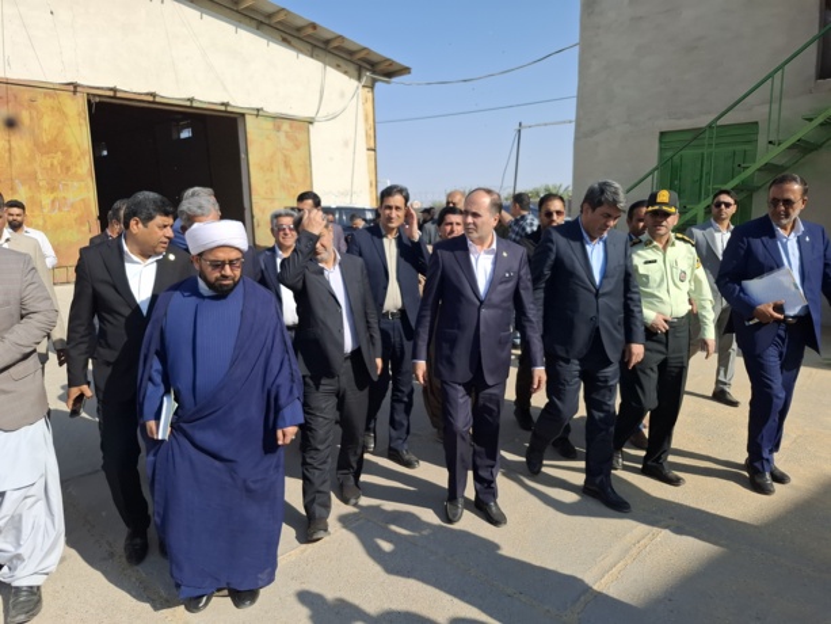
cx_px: 416
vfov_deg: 58.9
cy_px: 312
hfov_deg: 73.9
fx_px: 552
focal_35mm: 23
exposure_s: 1/1271
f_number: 1.8
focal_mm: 5.54
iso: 50
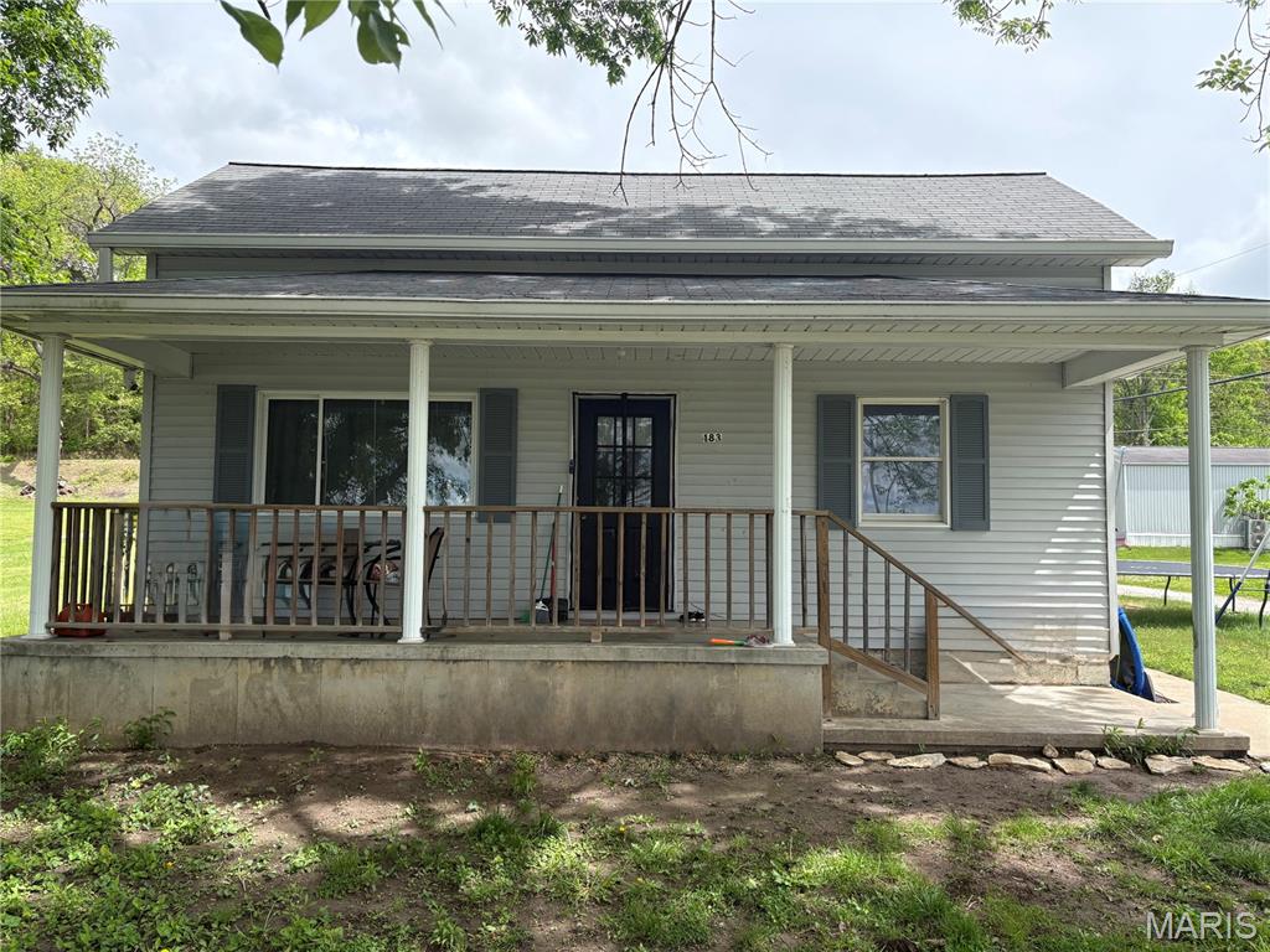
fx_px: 954
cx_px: 635
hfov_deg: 67.3
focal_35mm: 26
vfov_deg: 53.1
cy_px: 476
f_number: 1.6
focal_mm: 5.96
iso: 64
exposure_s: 1/2075
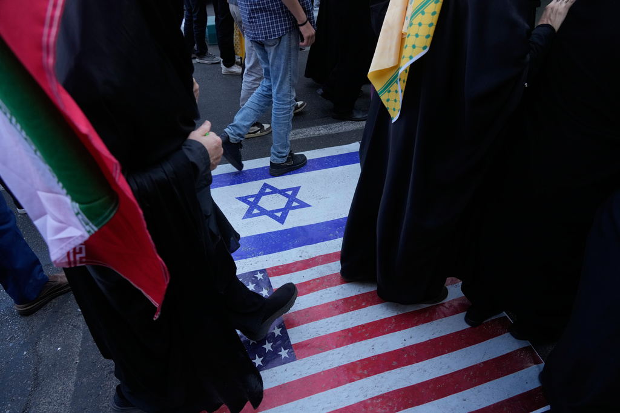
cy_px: 206
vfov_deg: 53.1
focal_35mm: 24
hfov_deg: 73.7
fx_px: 413
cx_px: 310
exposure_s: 1/400
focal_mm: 24
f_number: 5
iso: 800
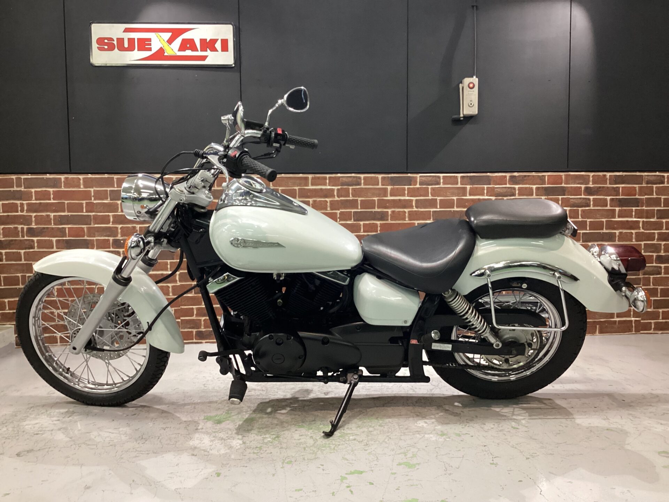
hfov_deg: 58.4
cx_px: 334
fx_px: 599
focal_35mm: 31
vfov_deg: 45.4
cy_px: 251
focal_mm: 3.3
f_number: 2.4
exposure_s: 1/60
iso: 400
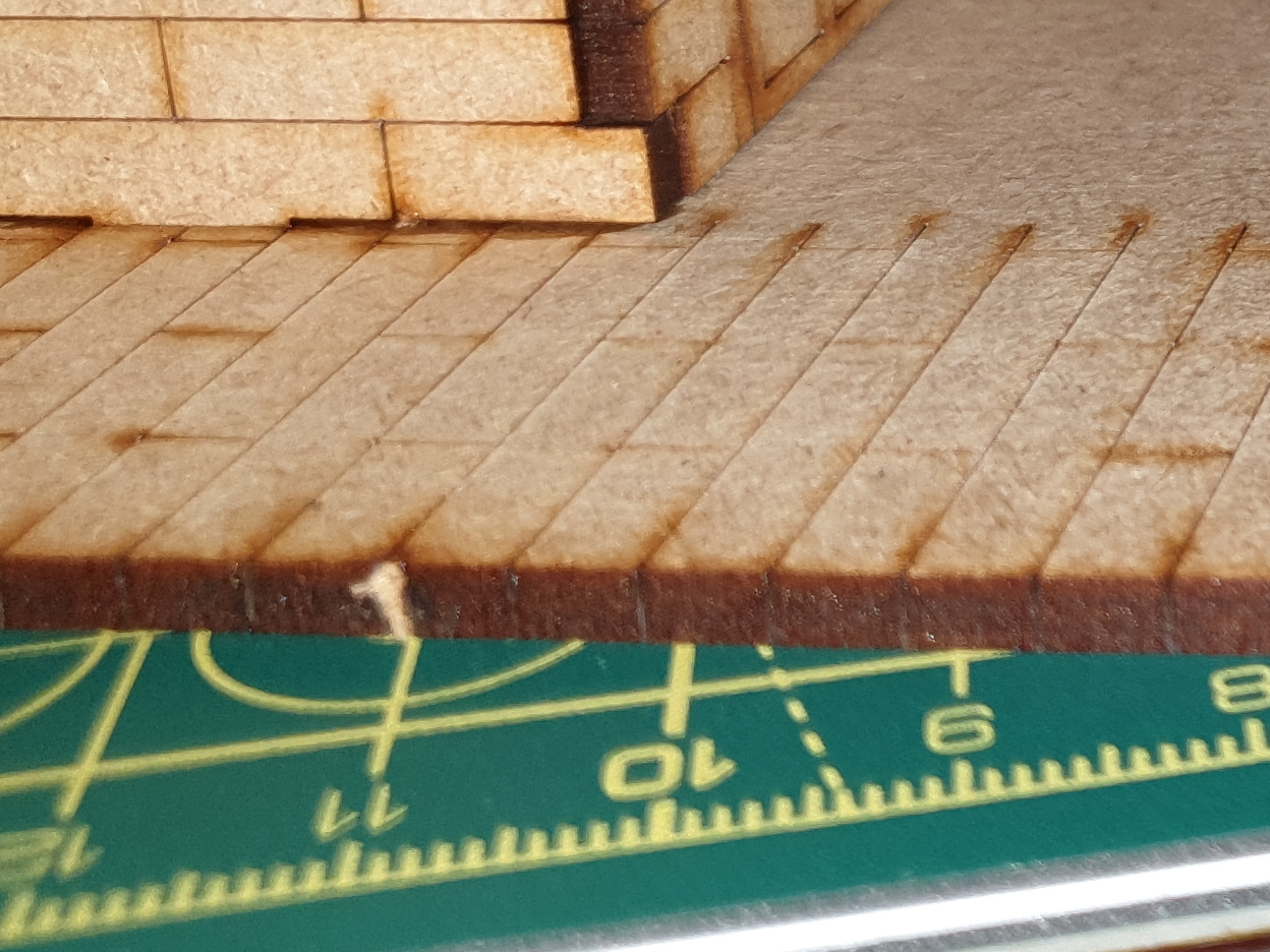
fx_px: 3082
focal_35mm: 84
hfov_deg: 20.3
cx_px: 1849
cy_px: -139
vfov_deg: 16.9
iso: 50
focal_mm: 4.3
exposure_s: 1/79
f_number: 1.5
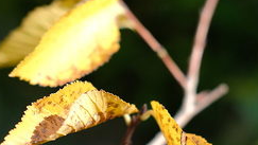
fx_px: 938
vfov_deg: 8.8
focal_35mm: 137
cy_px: 120
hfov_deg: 15.7
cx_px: 157
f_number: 2.8
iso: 160
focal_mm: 35
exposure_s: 1/480
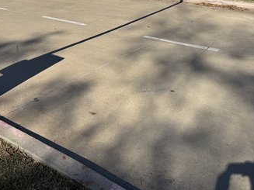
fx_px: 323
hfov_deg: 41.4
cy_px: 24
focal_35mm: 44
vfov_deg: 31.5
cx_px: 56
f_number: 1.78
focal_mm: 6.76
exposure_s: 1/5348
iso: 80
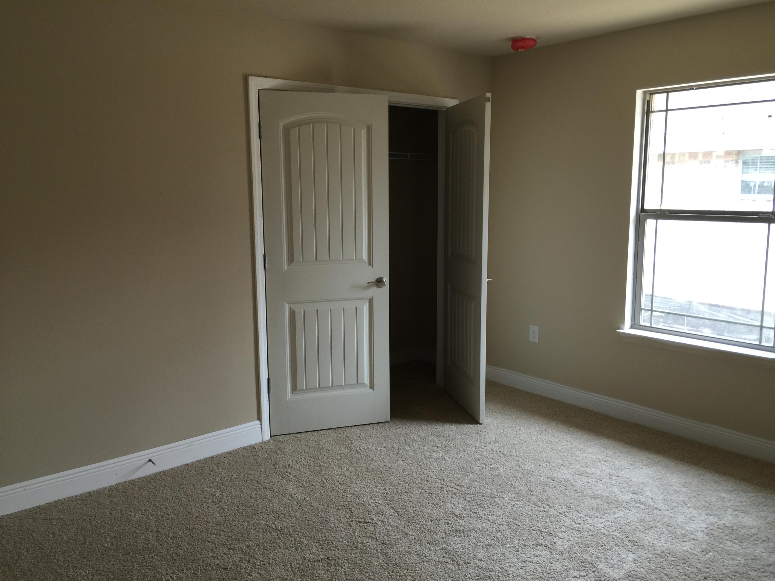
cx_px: 388
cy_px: 290
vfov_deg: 48.2
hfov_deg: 61.7
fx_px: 649
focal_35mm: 29
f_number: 2.2
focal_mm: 4.15
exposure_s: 1/15
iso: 32
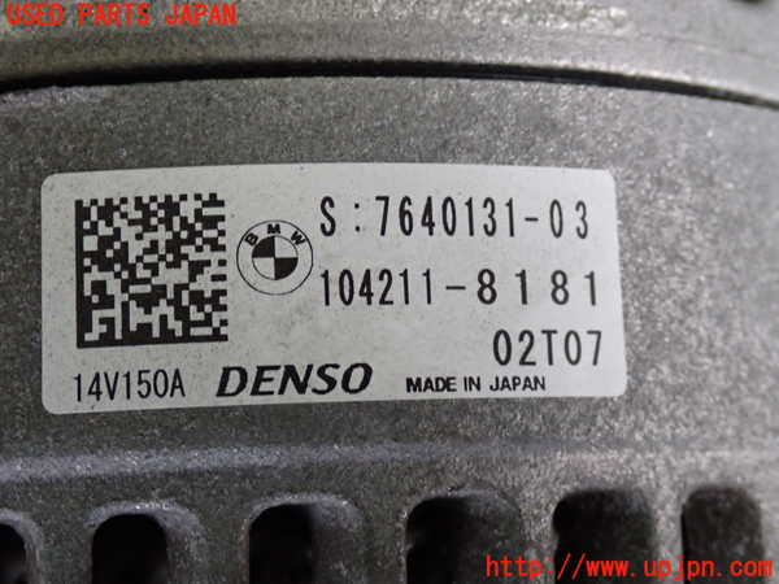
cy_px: 292
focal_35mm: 71
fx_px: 1598
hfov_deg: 27.4
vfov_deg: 20.7
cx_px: 390
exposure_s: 1/60
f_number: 3.9
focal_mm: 12.73
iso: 800
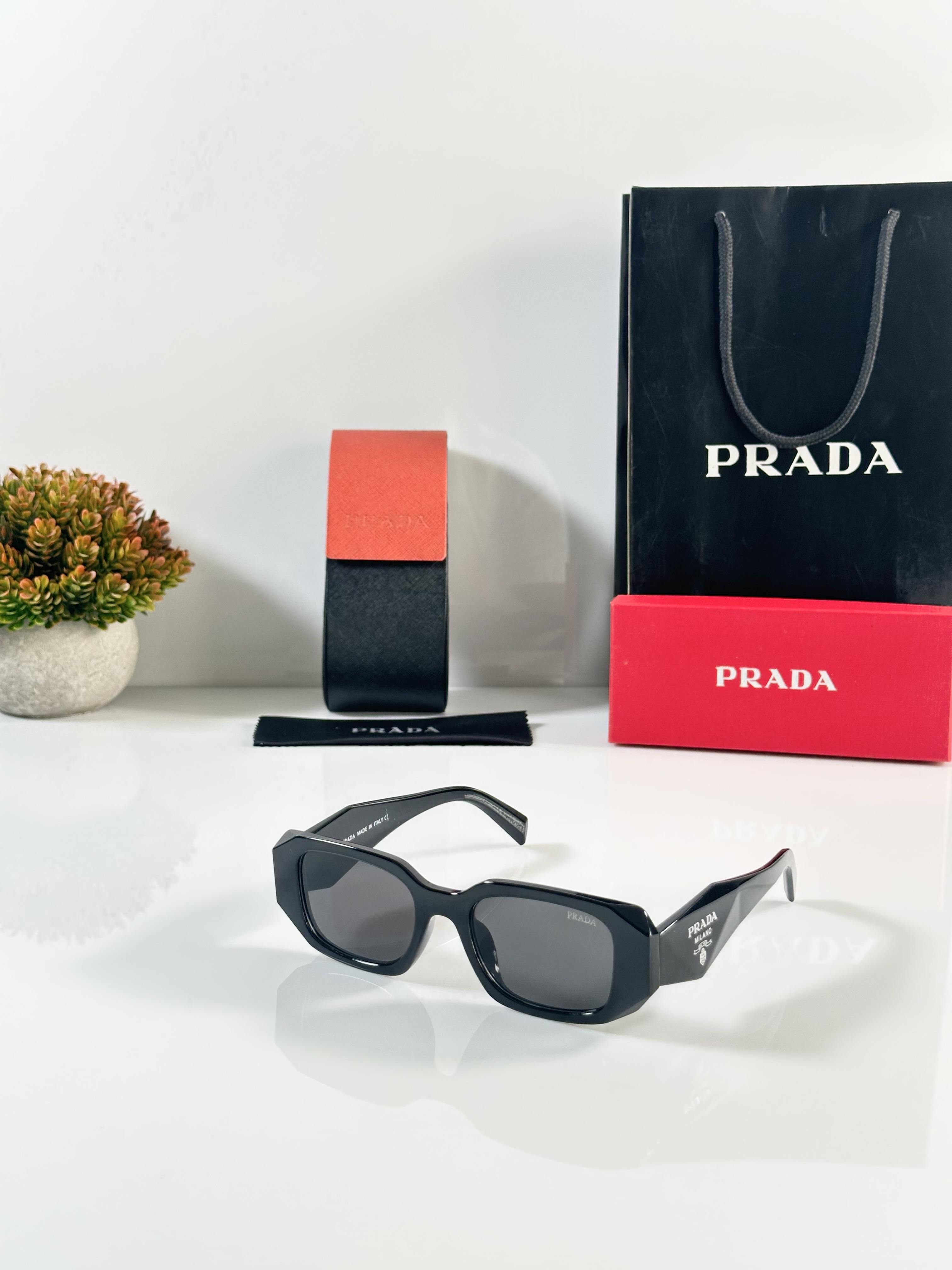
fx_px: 1760
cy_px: 635
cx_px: 476
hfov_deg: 30.3
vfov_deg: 39.7
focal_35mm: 48
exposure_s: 1/50
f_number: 1.78
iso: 50
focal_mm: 6.86
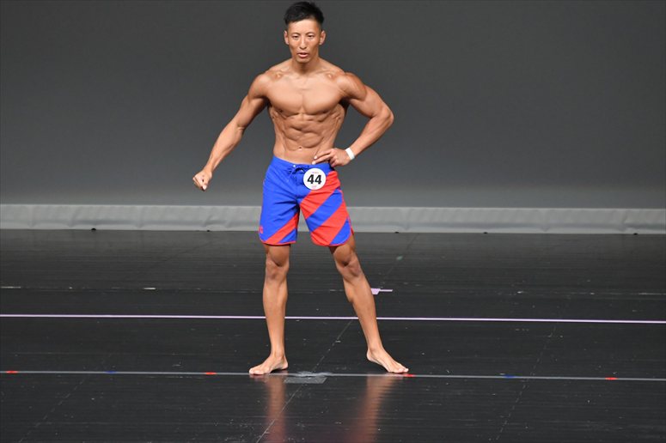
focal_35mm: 345
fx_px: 6379
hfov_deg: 6.0
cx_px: 333
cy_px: 222
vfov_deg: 4.0
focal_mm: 230
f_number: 5.6
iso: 4000
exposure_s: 1/400
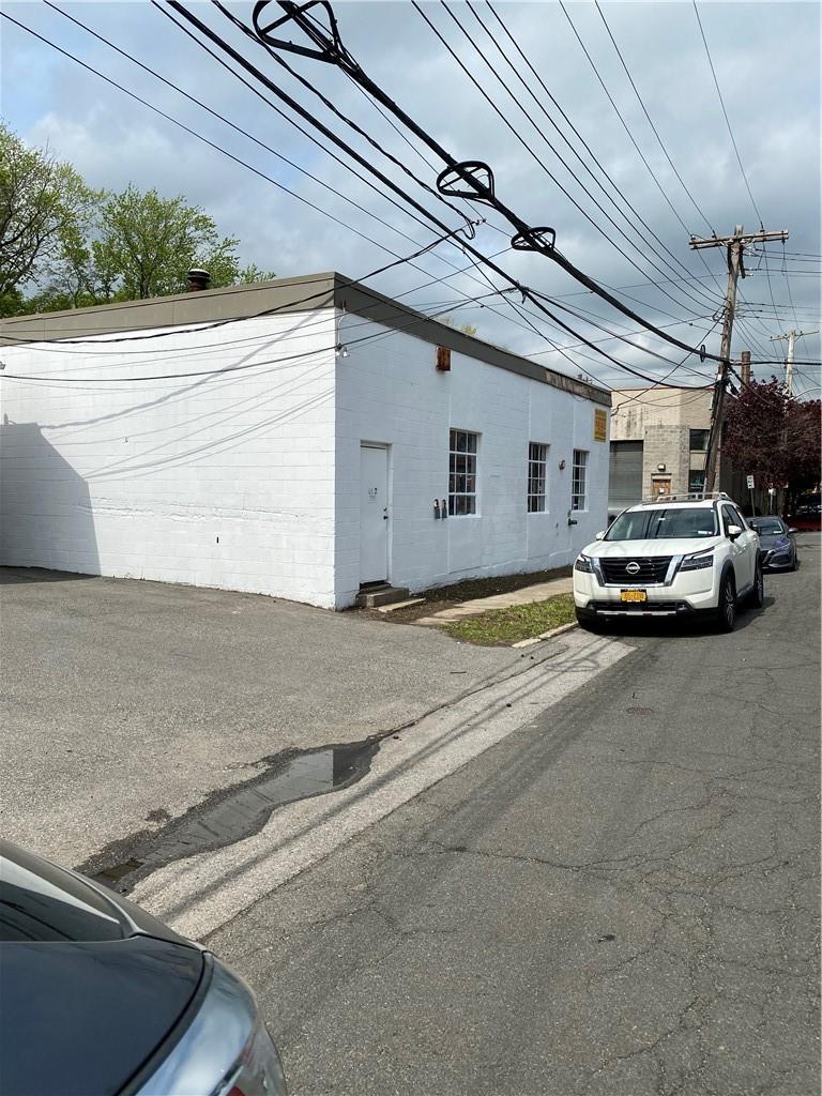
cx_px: 411
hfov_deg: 53.1
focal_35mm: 26
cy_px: 548
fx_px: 823
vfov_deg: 67.3
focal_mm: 4.25
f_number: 1.8
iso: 32
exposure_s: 1/5025
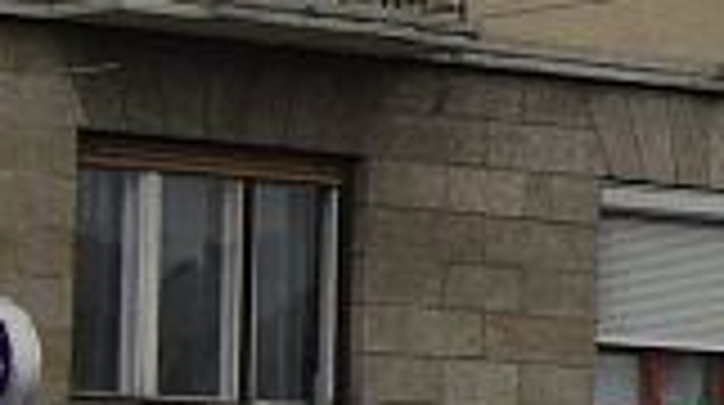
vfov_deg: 3.6
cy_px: 466
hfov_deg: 6.0
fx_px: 6460
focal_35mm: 337
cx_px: 2141
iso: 200
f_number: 9
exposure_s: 1/640
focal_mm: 29
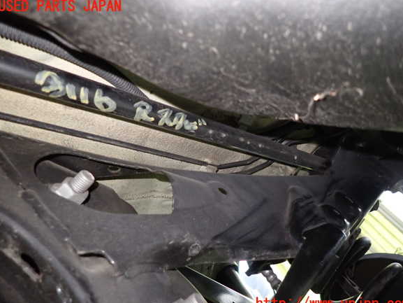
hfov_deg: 67.3
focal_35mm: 26
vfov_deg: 53.1
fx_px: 303
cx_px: 204
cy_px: 155
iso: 800
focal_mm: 4.5
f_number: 2
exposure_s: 1/25
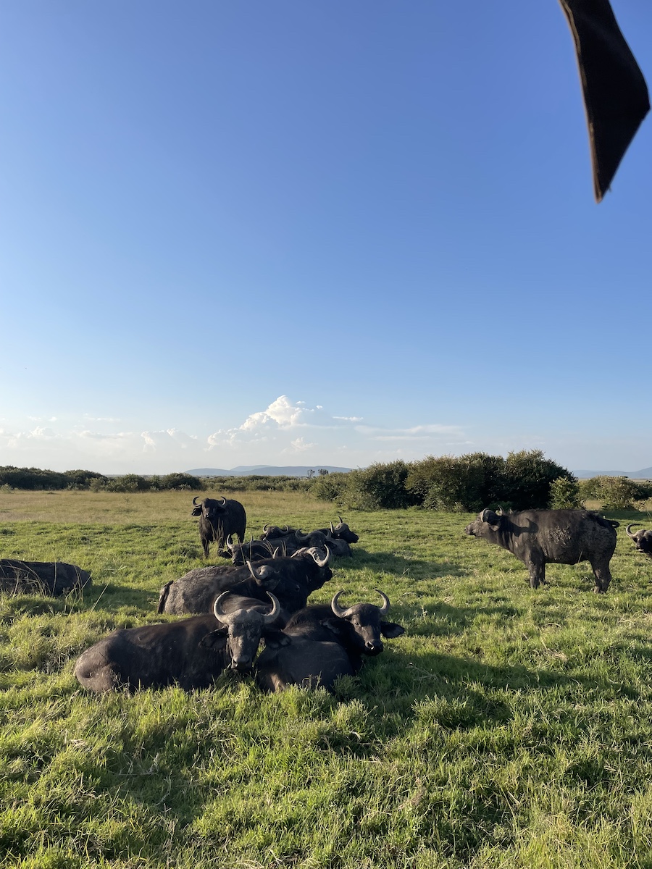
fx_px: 653
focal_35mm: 26
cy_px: 434
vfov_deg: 67.3
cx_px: 326
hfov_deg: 53.1
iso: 32
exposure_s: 1/2817
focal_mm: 4.2
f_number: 1.6
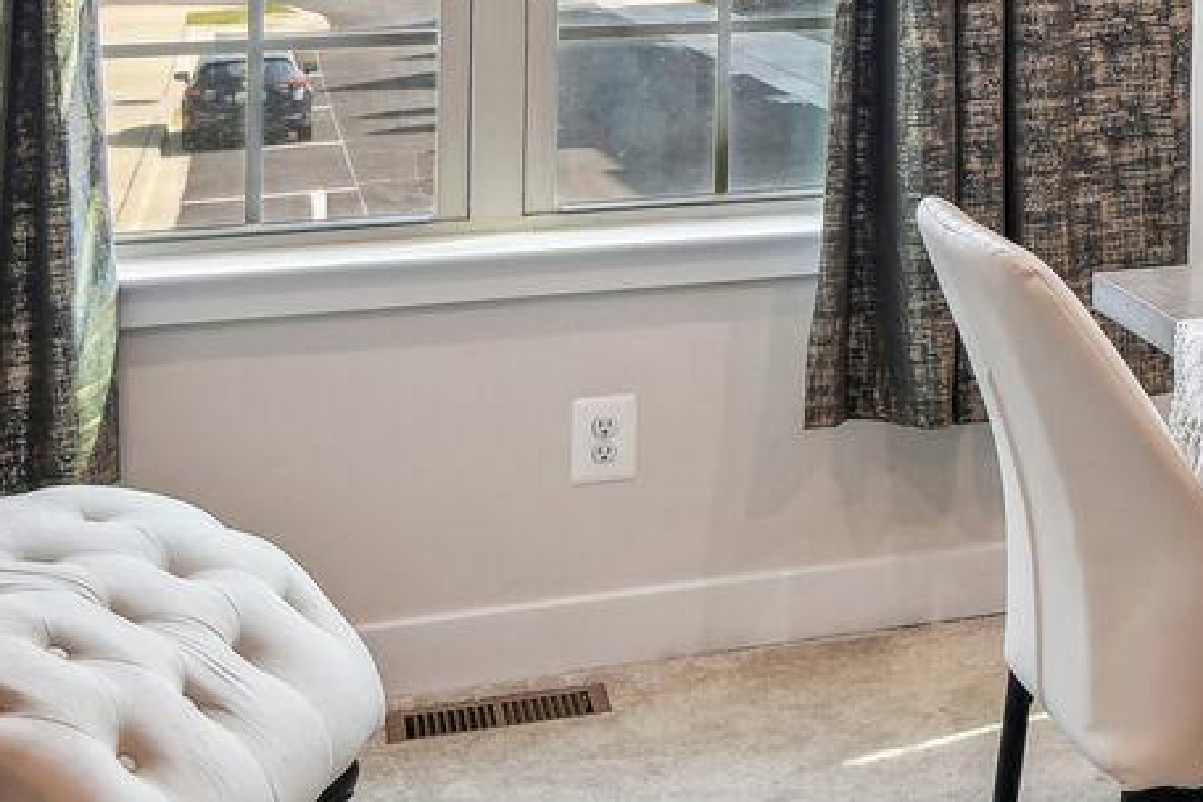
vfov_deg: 18.1
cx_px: 1382
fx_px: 2406
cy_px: -124
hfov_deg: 25.6
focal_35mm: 72
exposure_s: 1/30
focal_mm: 19
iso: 200
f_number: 8
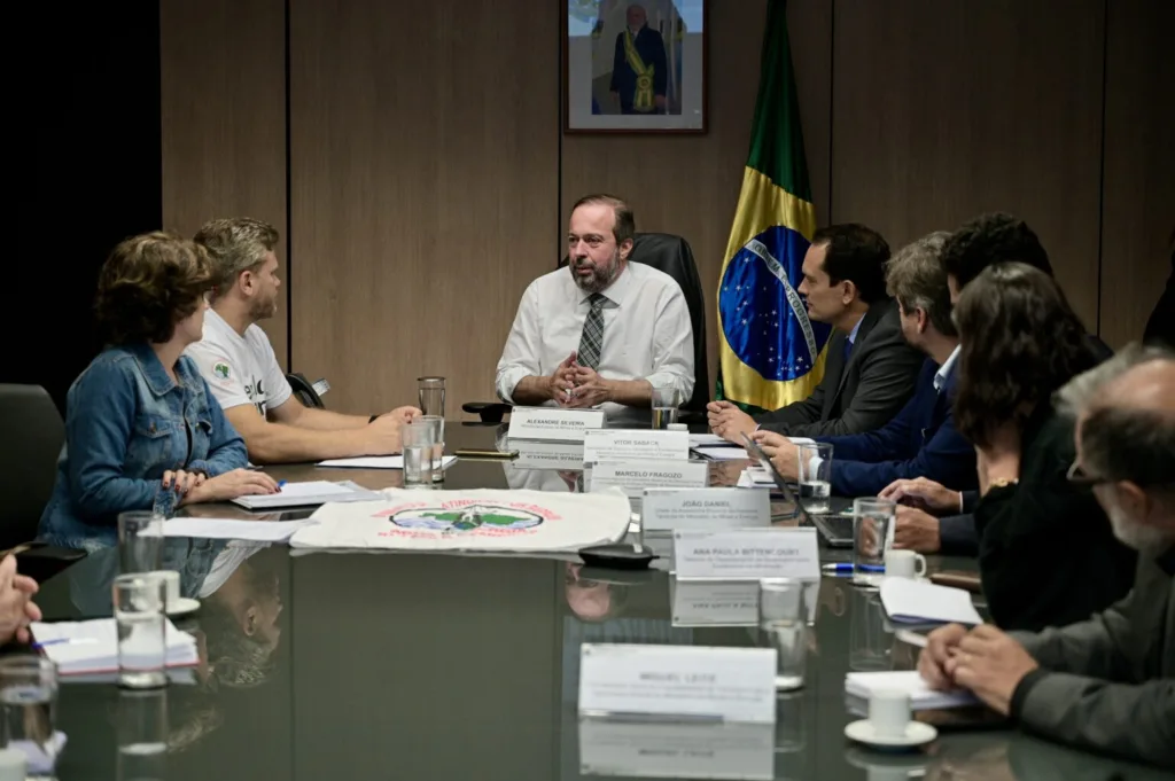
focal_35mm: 68
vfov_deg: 20.0
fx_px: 2218
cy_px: 390
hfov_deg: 29.7
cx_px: 588
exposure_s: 1/320
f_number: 4
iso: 1250
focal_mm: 68
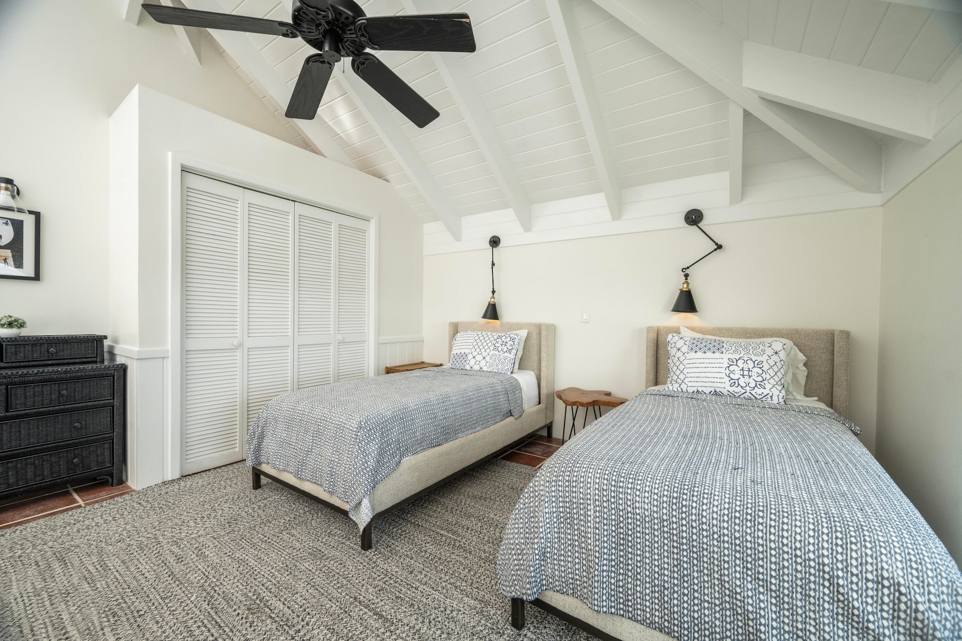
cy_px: 320
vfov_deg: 81.2
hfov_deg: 104.3
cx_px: 481
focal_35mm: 14
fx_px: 374
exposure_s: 1/40
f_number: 6.3
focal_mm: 14
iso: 400
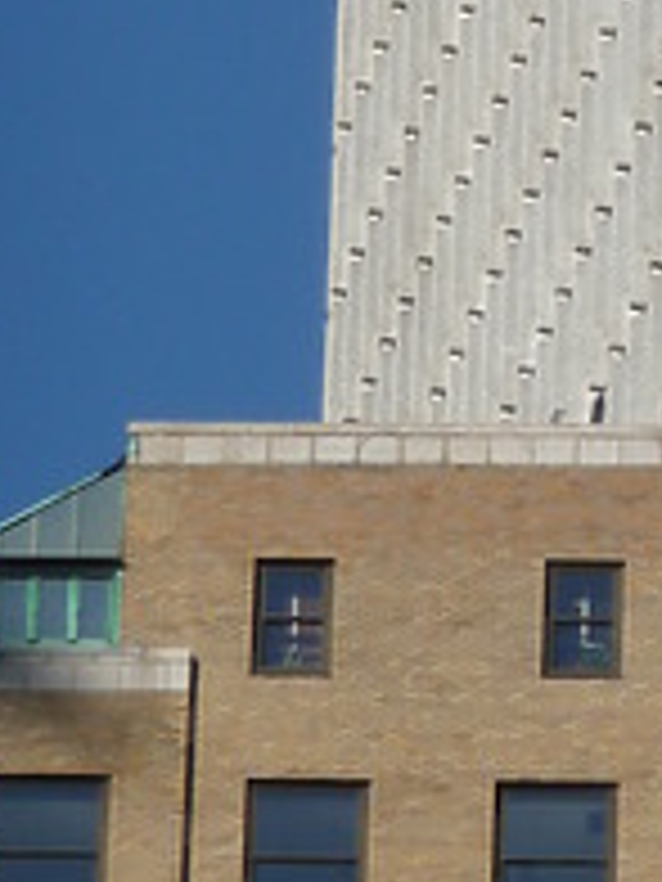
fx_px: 20578
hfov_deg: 1.8
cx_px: 982
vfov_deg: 2.5
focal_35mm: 807
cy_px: -63
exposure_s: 1/800
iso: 100
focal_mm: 45.4
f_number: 4.9
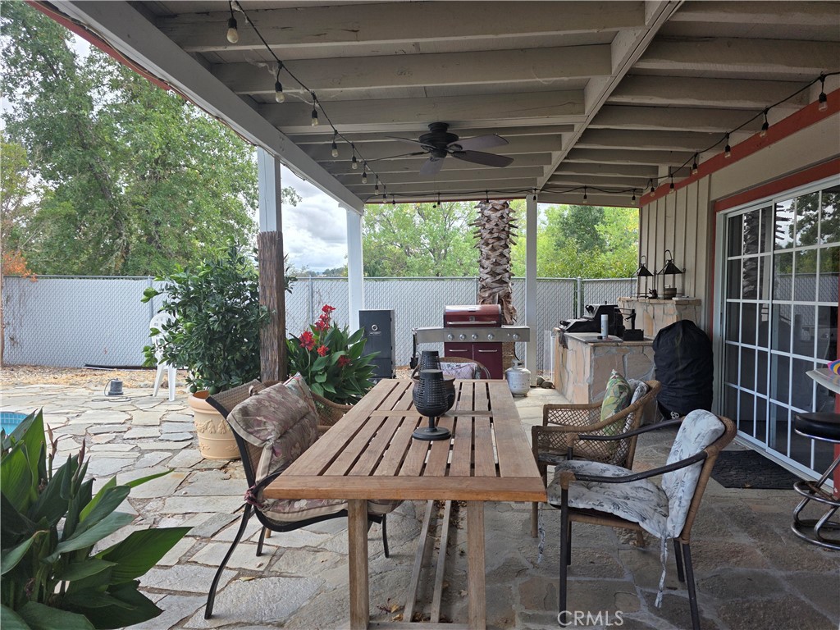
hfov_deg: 73.9
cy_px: 315
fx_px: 558
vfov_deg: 58.9
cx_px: 420
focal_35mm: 23
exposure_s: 1/359
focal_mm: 6.3
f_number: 1.7
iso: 32
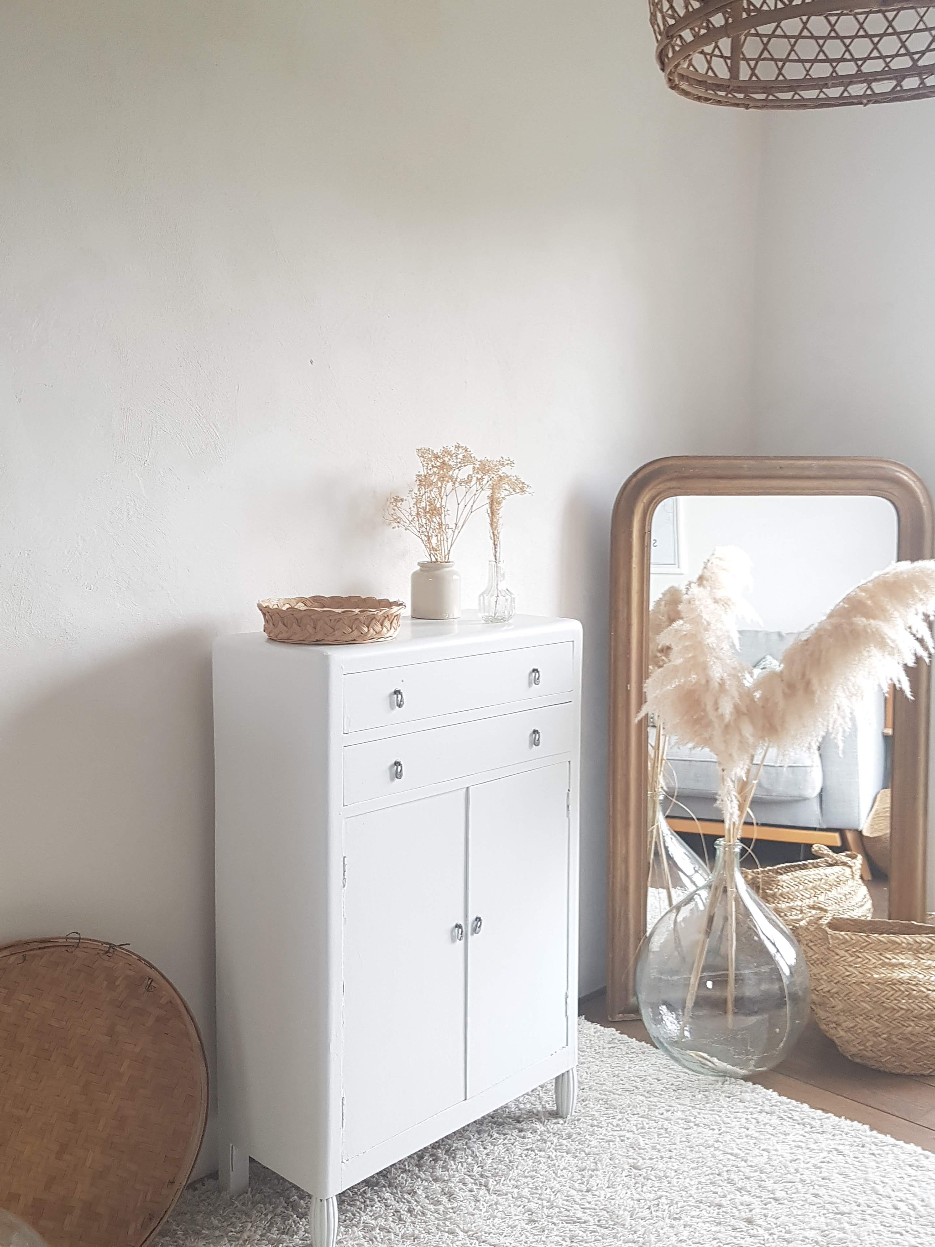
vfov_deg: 67.3
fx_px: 936
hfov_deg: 53.1
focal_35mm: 26
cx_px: 468
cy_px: 624
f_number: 1.7
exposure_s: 1/50
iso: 80
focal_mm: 4.2
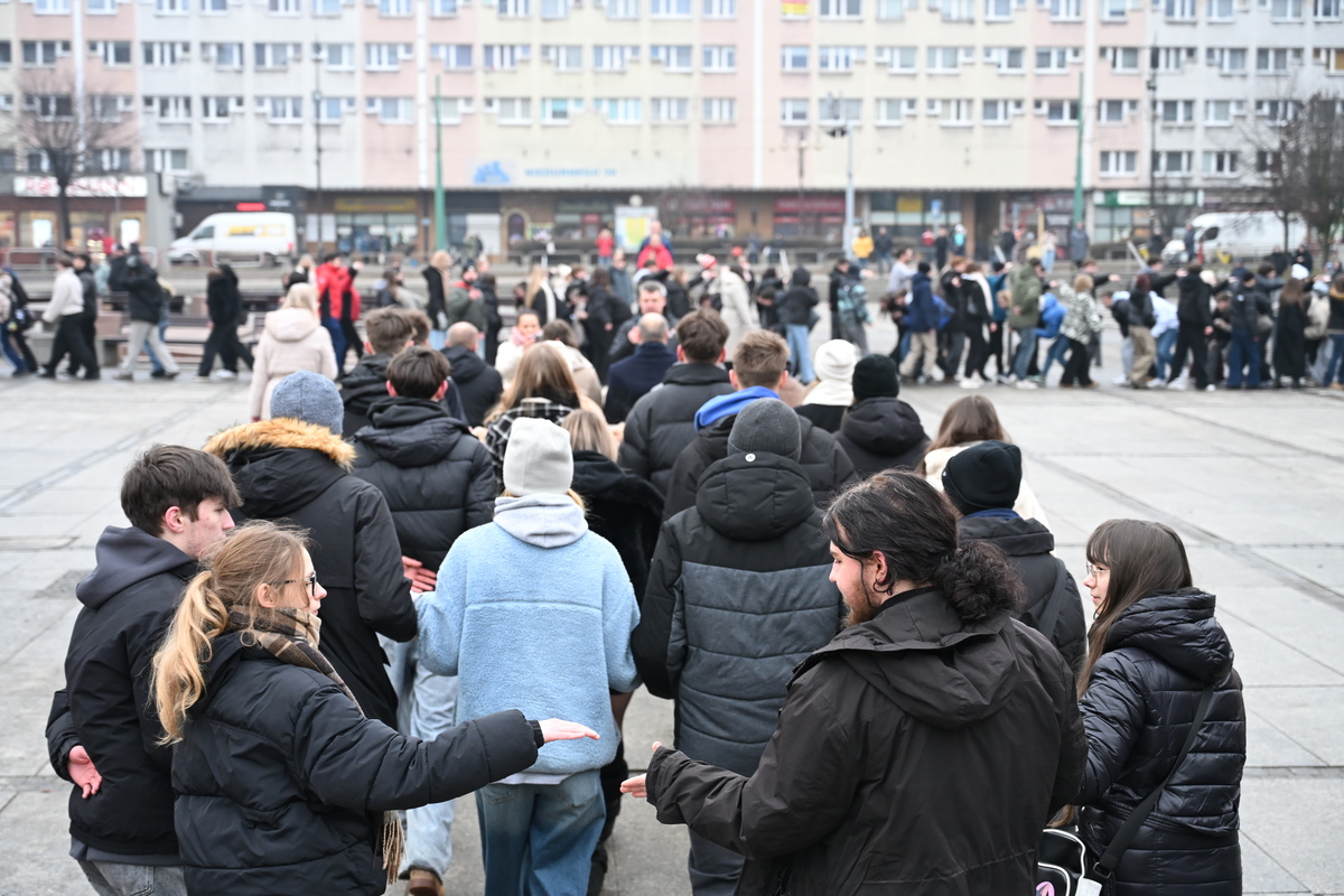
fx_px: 1941
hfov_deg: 38.2
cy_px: 448
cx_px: 672
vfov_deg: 26.0
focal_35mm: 52
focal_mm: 52
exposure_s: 1/640
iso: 2000
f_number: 4
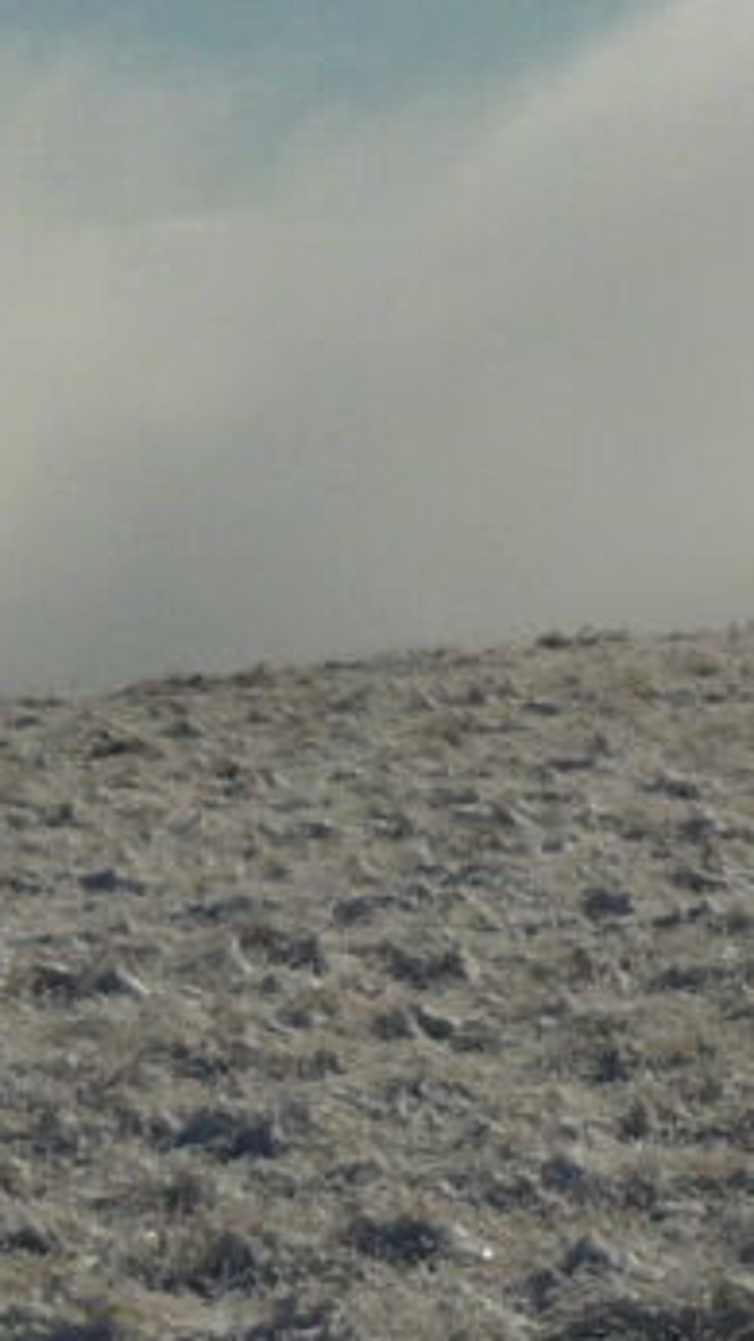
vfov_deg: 10.3
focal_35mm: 208
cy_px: 294
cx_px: 943
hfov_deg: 5.8
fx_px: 7398
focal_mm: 7.6
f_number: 8
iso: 100
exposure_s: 1/800
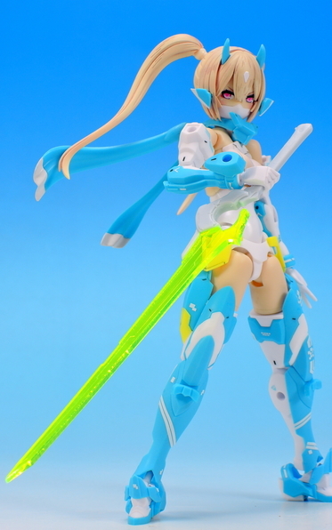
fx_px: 1620
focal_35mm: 112
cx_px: 168
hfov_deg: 11.7
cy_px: 266
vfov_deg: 18.6
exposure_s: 1/1.6
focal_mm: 22.4
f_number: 6.5
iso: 80
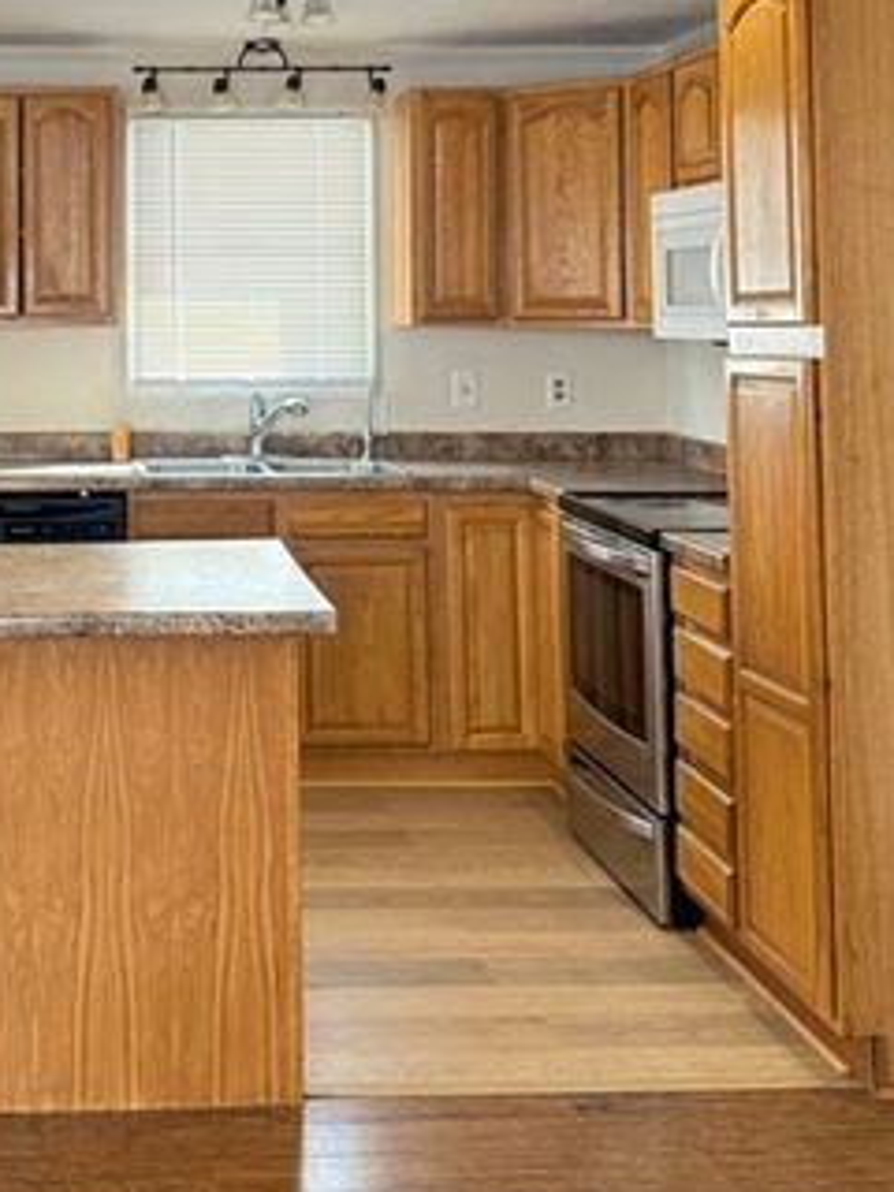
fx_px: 1722
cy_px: 218
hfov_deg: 28.4
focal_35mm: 50
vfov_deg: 36.7
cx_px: 168
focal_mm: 6.76
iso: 200
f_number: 1.78
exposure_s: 1/76
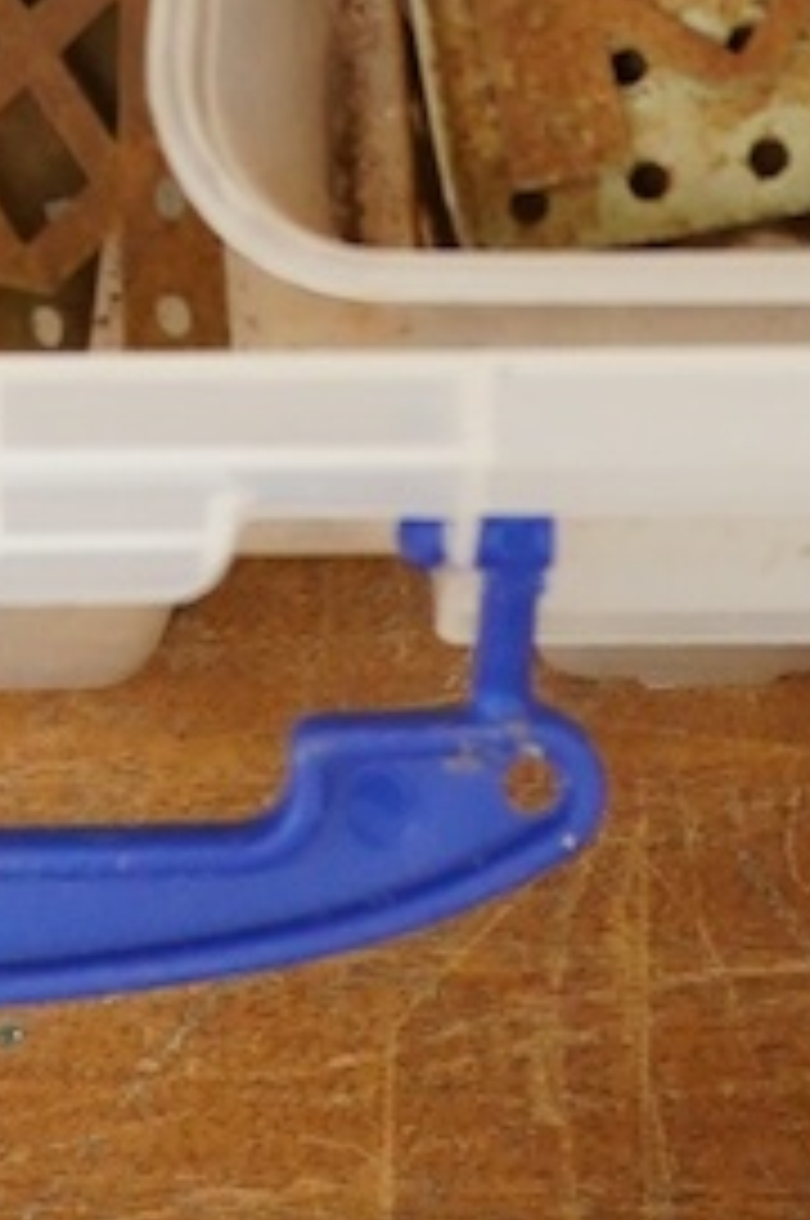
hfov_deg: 7.2
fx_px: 6327
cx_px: -252
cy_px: -1303
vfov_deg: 10.1
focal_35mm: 187
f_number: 3.5
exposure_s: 1/160
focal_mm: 30
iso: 2000
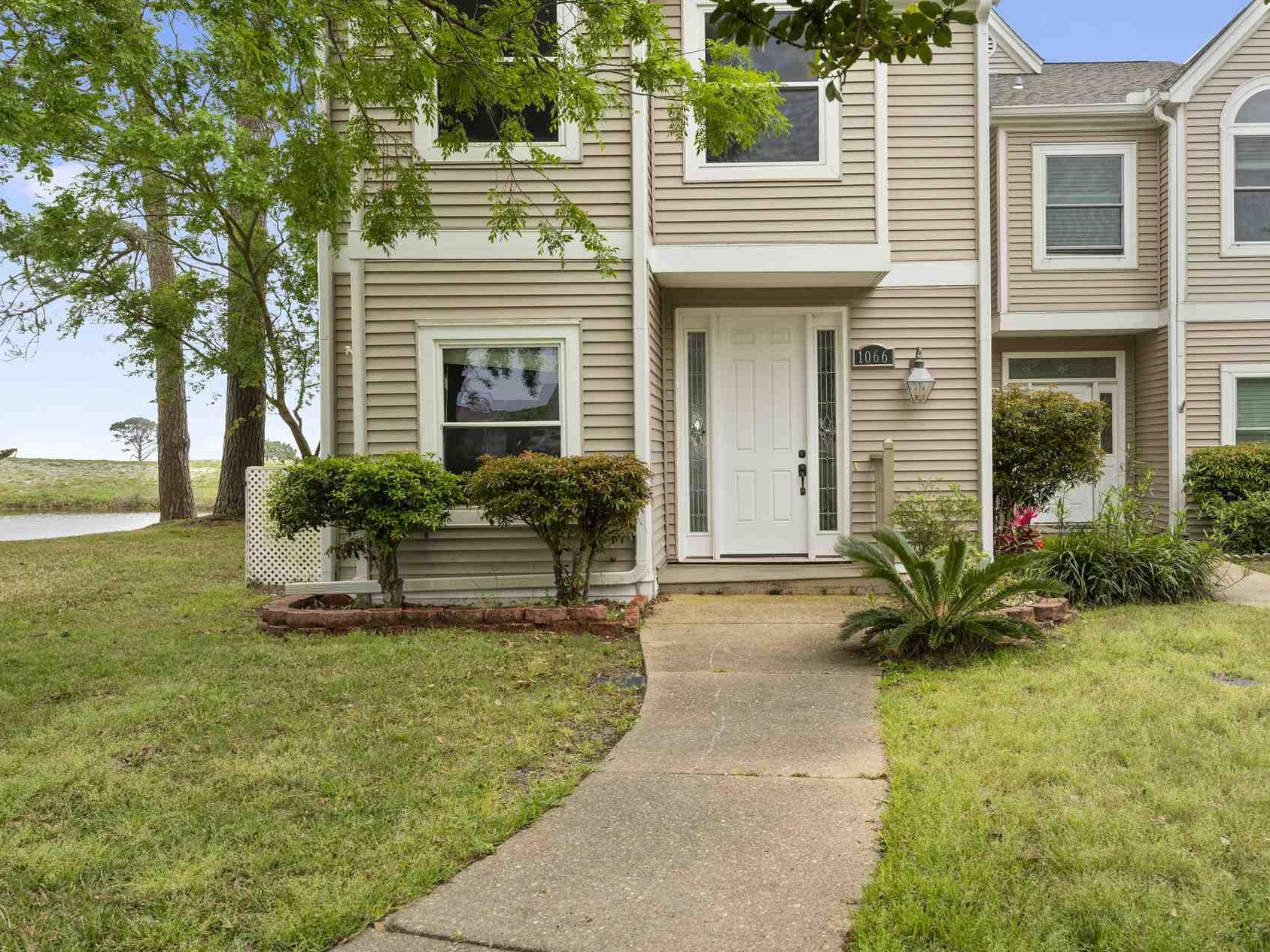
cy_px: 468
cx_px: 745
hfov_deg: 63.0
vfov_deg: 49.7
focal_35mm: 28
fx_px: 1027
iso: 800
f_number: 8
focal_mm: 24
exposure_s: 1/800
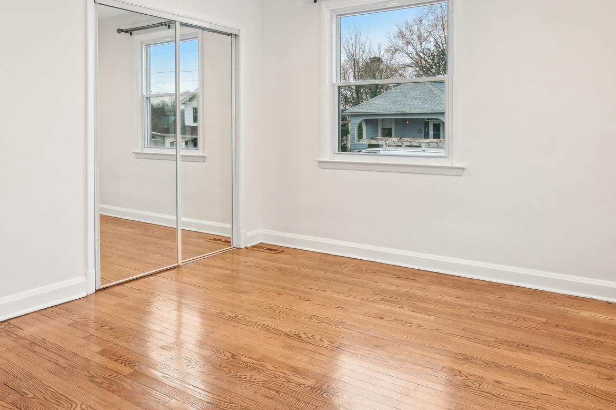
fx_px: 479
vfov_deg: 45.2
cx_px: 279
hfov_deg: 65.4
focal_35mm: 28
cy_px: 119
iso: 280
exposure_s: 1/15
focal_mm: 16
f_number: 8
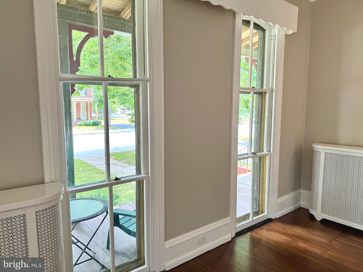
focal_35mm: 24
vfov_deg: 56.8
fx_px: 252
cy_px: 136
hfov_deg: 71.6
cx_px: 182
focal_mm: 6.76
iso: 80
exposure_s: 1/120
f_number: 1.78
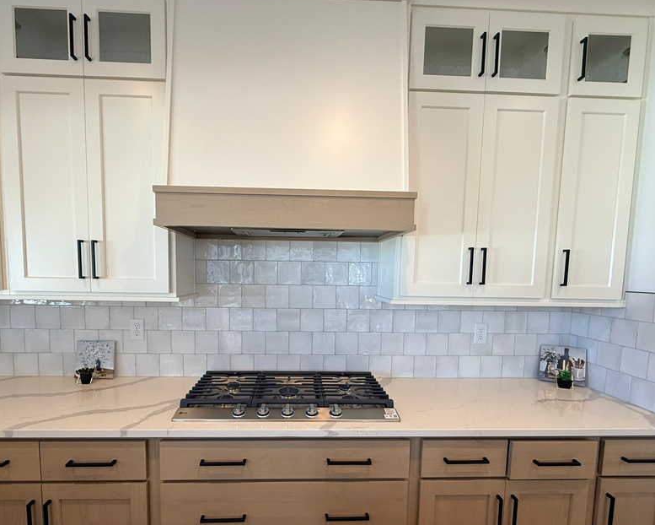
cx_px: 309
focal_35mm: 18
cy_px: 302
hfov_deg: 86.3
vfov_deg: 73.4
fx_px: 349
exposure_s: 1/120
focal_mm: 2.22
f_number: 2.2
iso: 160
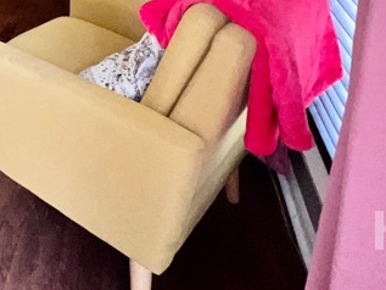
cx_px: -82
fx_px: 469
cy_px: -140
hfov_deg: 35.1
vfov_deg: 25.9
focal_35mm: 42
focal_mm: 1.57
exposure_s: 1/60
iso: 160
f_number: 1.8
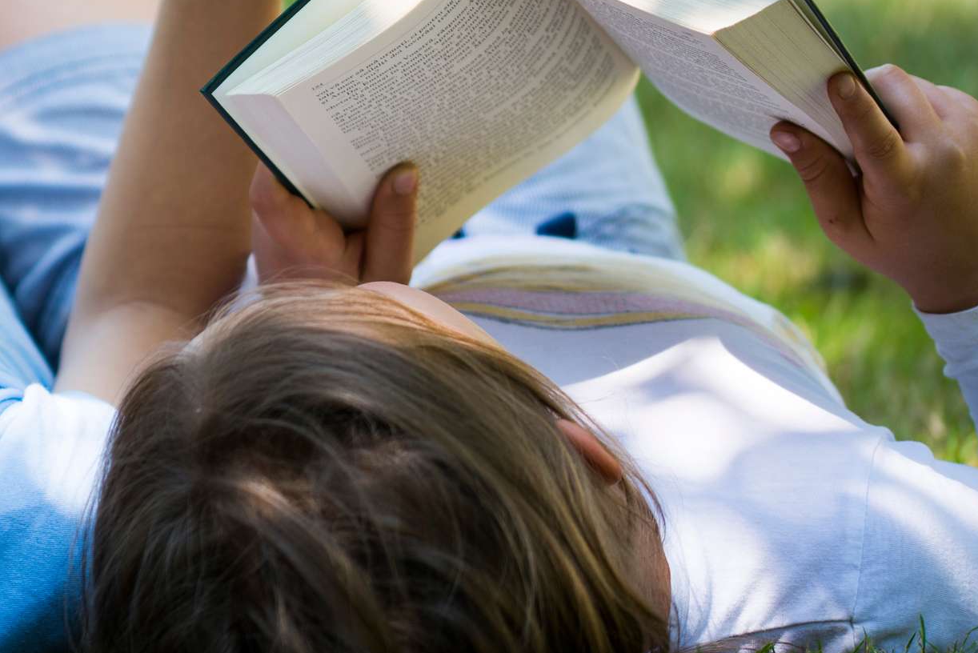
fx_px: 7175
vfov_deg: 5.2
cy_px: 45
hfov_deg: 7.7
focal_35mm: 264
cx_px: -206
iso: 100
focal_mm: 105
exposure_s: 1/160
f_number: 3
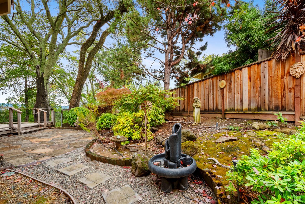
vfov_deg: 77.3
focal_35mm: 15
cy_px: 102
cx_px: 152
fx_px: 127
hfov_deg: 100.4
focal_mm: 10
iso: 100
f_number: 8
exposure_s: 1/25
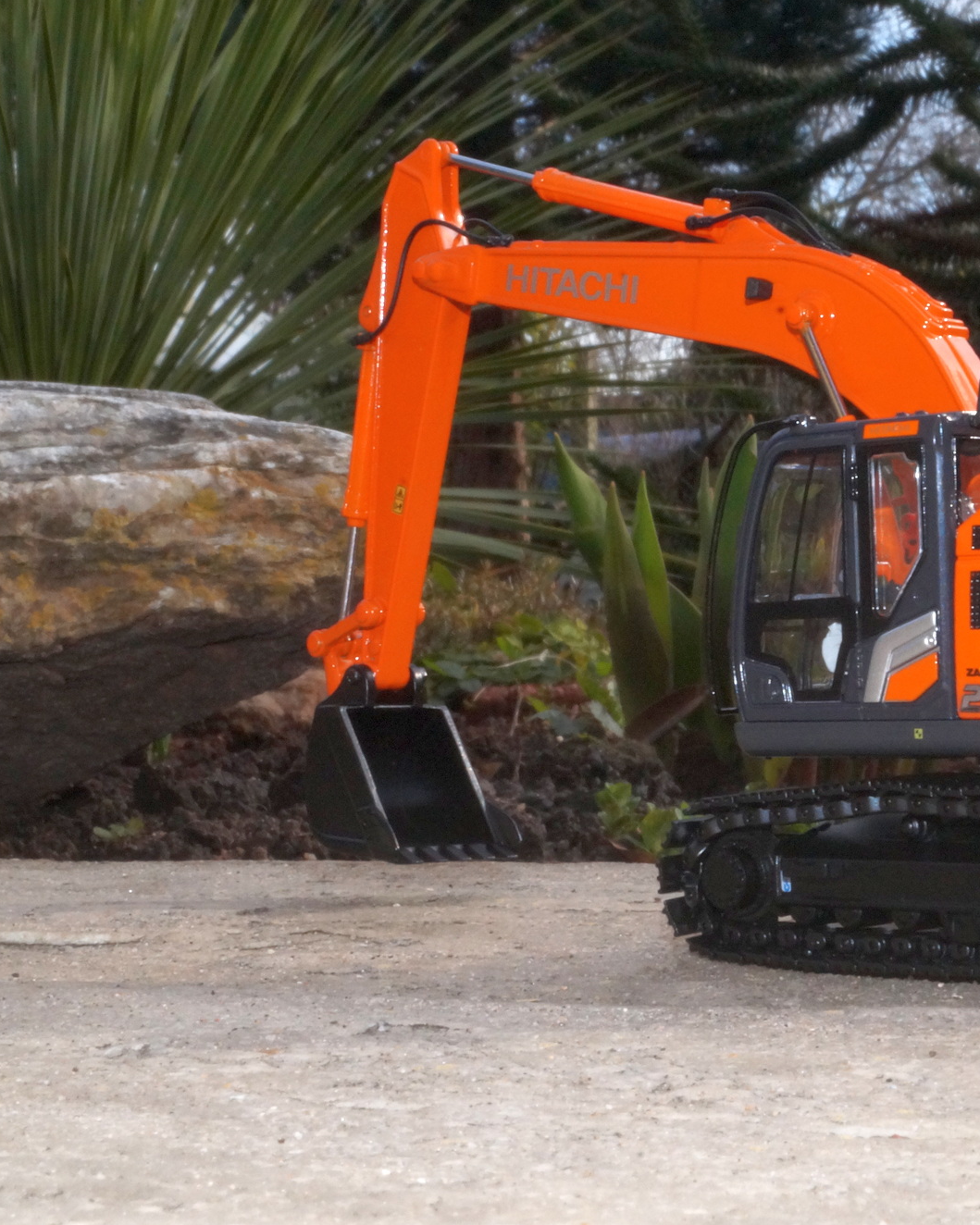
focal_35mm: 85
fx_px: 3082
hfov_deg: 17.9
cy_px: 613
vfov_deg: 22.5
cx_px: 804
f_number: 32
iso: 1000
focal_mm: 40
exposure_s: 1/80
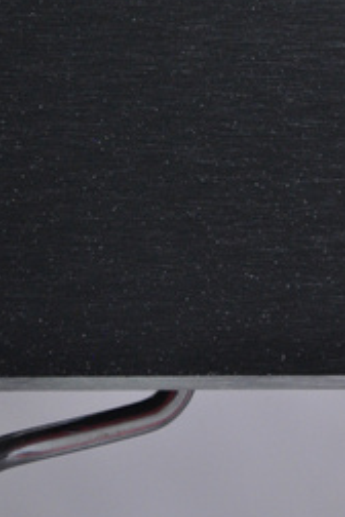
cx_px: 202
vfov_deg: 7.3
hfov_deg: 4.9
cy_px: 105
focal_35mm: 281
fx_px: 4038
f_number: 9.5
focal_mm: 105
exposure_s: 1/125
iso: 3200
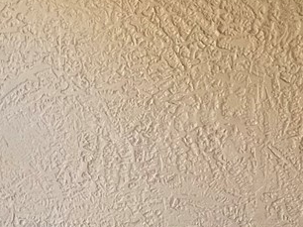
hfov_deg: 26.5
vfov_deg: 21.5
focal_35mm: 68
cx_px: -22
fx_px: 595
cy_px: 74
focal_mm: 1.57
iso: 160
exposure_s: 1/99
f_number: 1.8
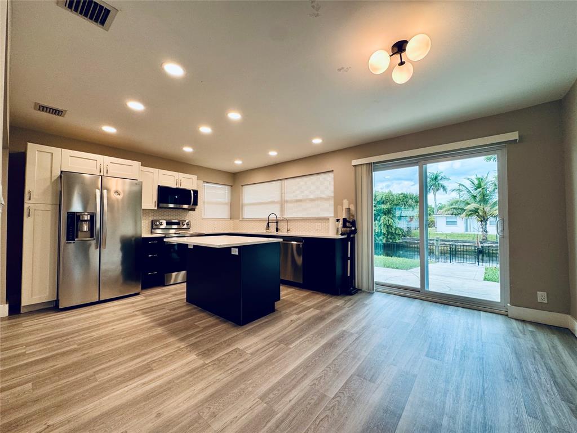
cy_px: 216
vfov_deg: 85.7
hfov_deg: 102.1
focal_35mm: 14
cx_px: 288
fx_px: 233
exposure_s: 1/120
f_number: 2.2
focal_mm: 2.22
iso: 125
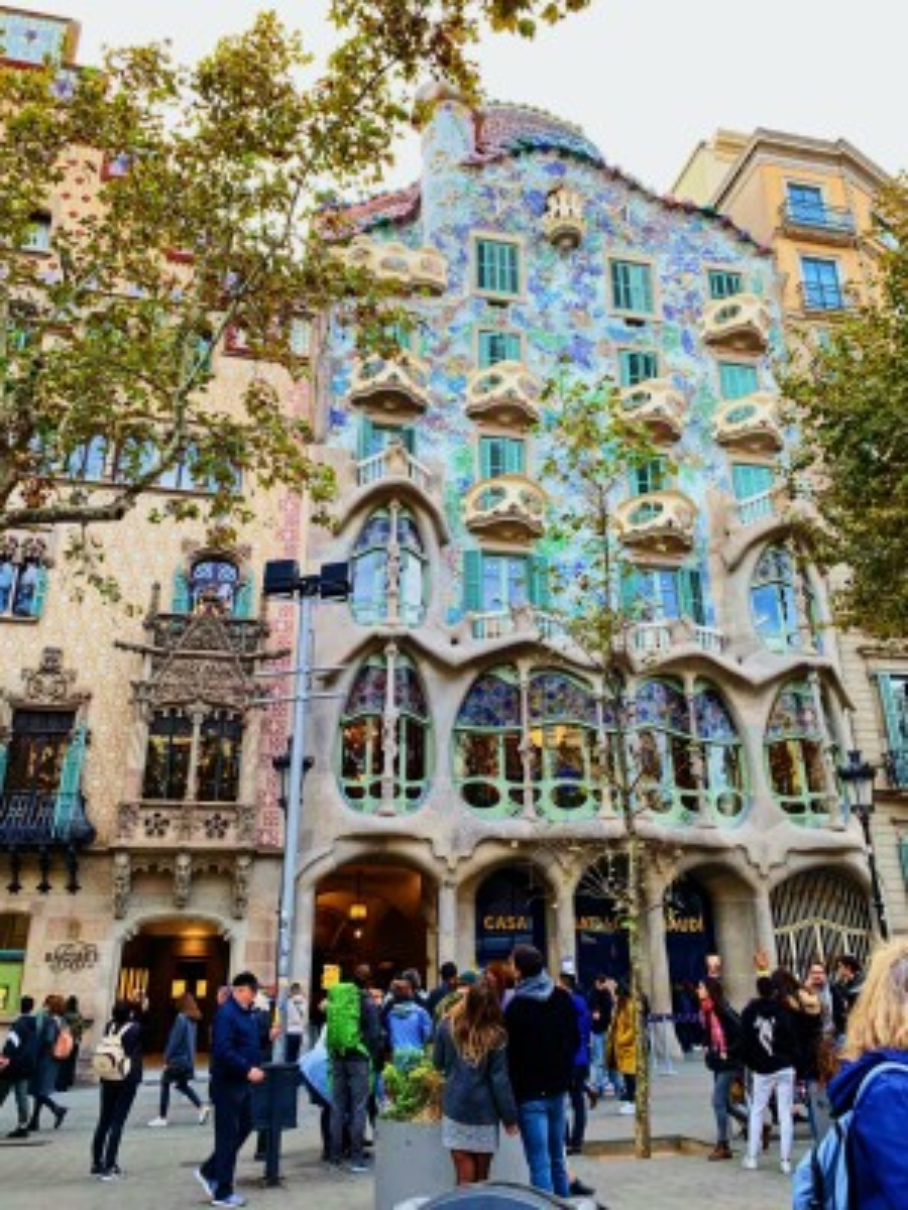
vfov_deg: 67.3
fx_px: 909
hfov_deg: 53.1
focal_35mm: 26
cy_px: 605
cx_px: 454
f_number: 1.8
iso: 32
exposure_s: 1/121
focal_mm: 4.25
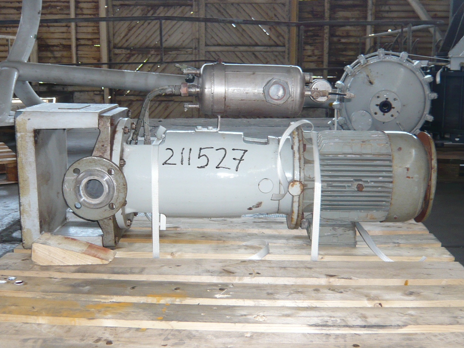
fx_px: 576
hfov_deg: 43.8
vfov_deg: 33.6
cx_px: 227
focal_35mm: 43
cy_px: 174
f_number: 2.8
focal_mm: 4.6
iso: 125
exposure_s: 1/30
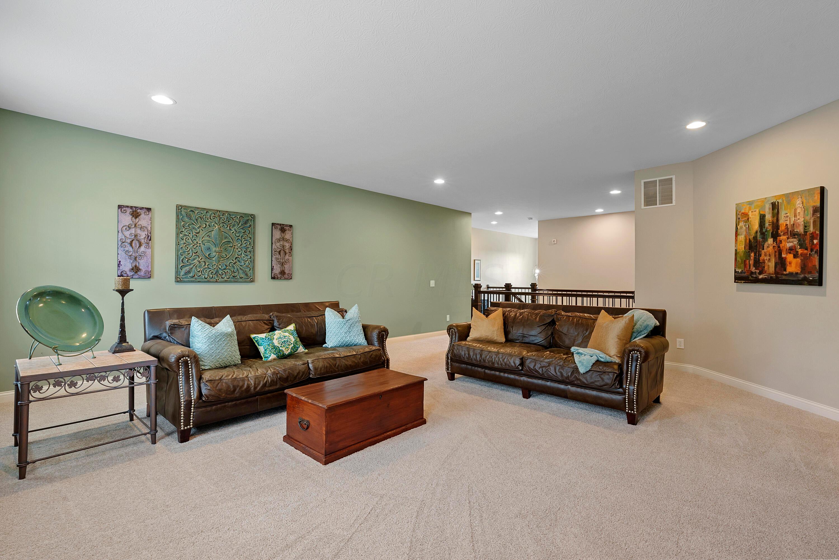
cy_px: 280
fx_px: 373
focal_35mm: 16
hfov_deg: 96.7
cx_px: 420
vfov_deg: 73.8
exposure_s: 1
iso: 640
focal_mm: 16
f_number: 9
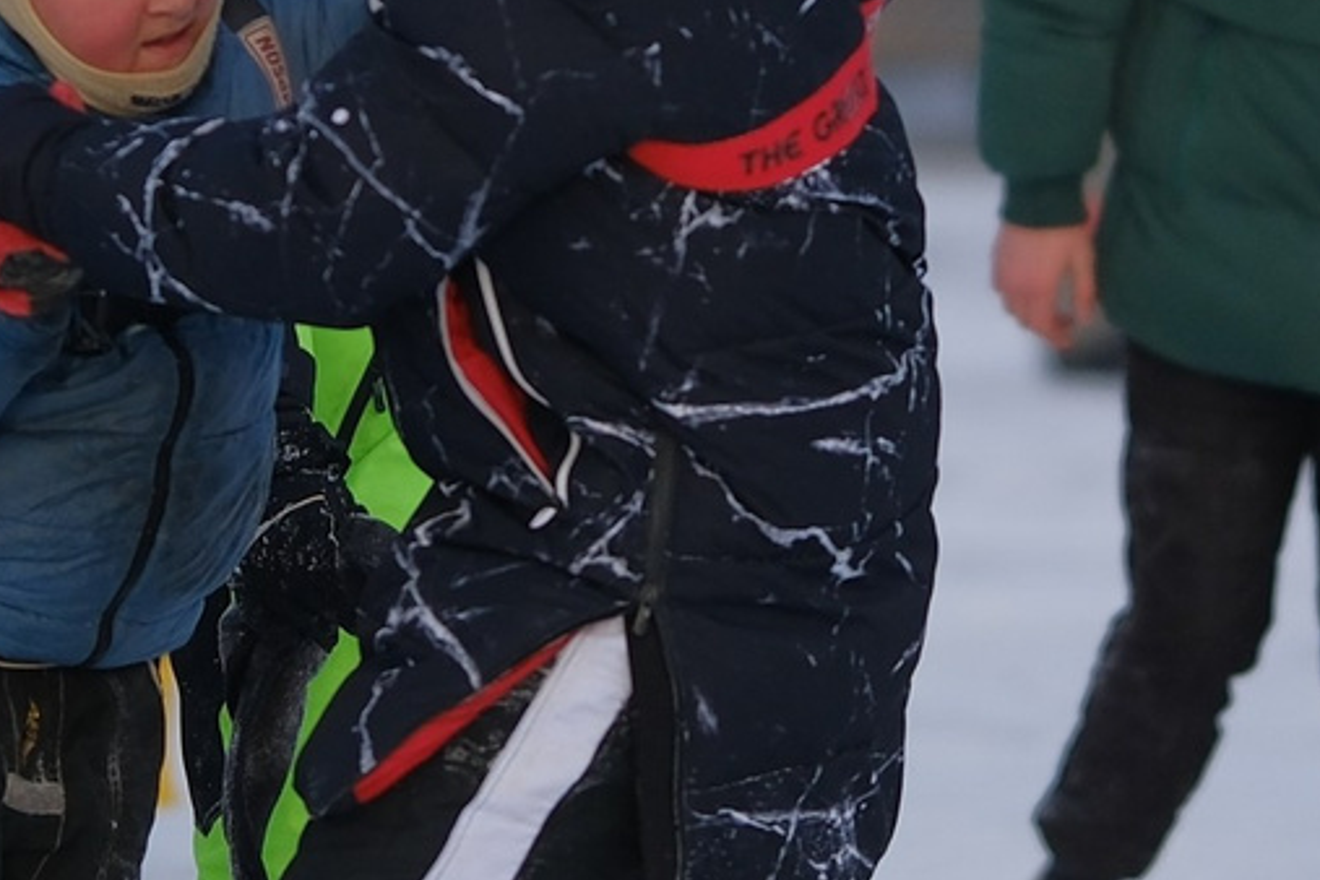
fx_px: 20935
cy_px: -147
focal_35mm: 571
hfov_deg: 3.6
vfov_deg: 2.4
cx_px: 318
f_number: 1.2
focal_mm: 75
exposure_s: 1/5800
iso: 160
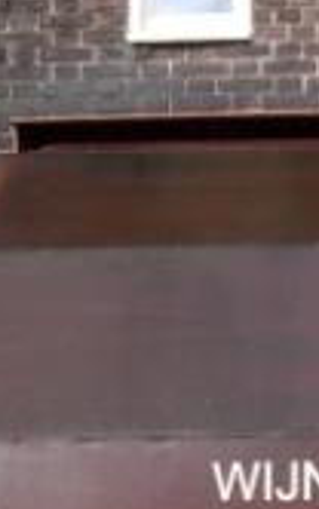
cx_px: 525
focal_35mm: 100
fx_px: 1389
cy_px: 497
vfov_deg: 20.2
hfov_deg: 12.3
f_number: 3.2
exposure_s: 1/125
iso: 100
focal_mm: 6.3
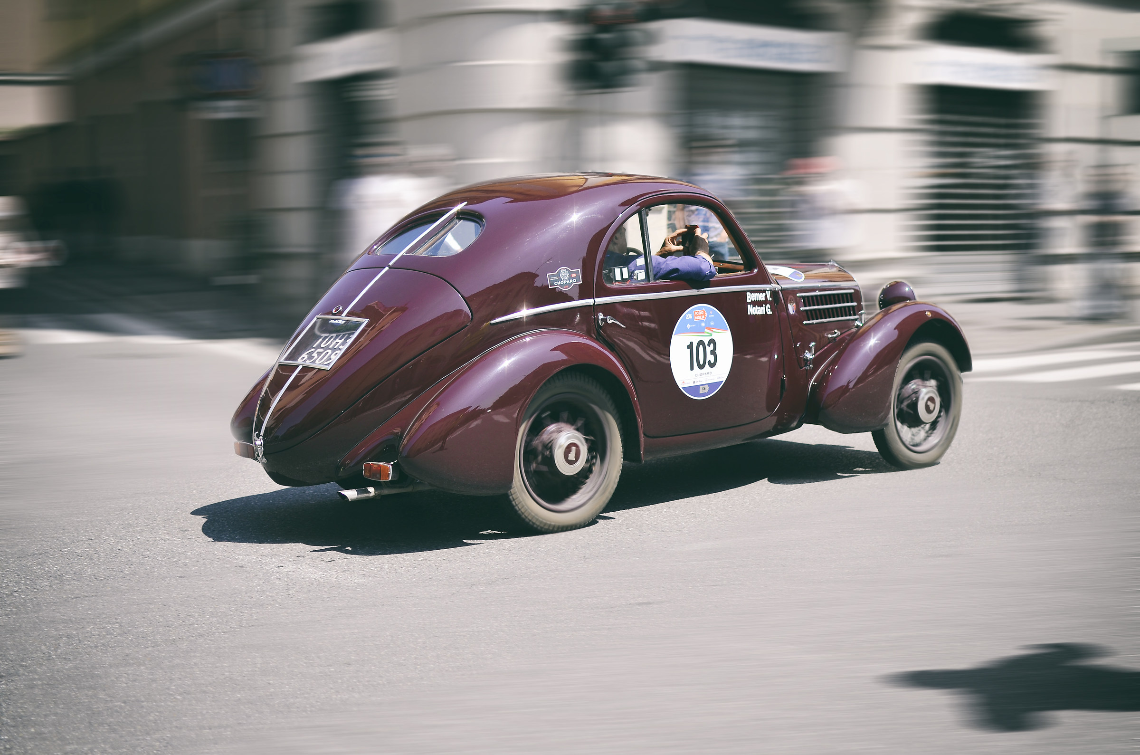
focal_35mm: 52
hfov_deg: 37.9
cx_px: 570
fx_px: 1659
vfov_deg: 25.6
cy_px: 378
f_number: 2.5
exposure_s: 1/3200
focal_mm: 35
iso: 100
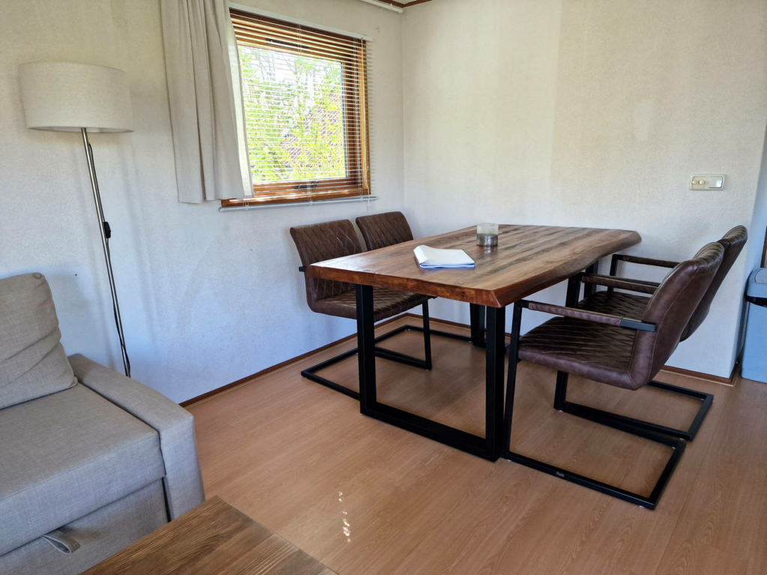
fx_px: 510
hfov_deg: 73.9
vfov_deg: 58.9
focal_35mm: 23
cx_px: 384
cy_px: 288
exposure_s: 1/180
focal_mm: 6.4
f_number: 1.8
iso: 125
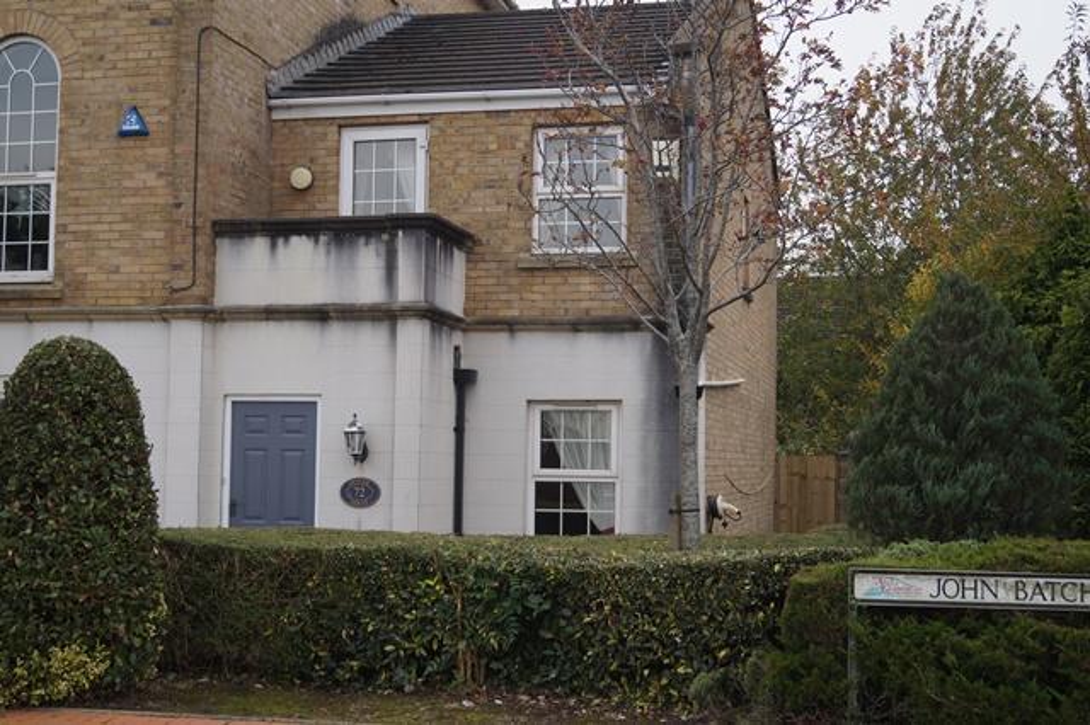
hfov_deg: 43.6
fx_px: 1362
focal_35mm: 45
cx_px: 545
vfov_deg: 29.8
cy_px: 362
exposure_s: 1/100
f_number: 4.5
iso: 100
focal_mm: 30
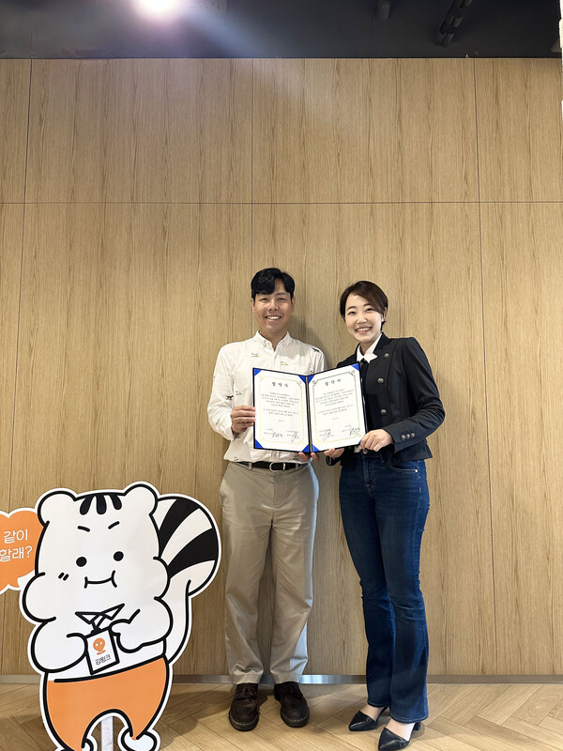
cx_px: 282
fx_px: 520
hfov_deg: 56.8
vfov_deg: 71.6
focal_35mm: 24
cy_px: 376
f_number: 1.78
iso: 250
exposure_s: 1/60
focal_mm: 6.86
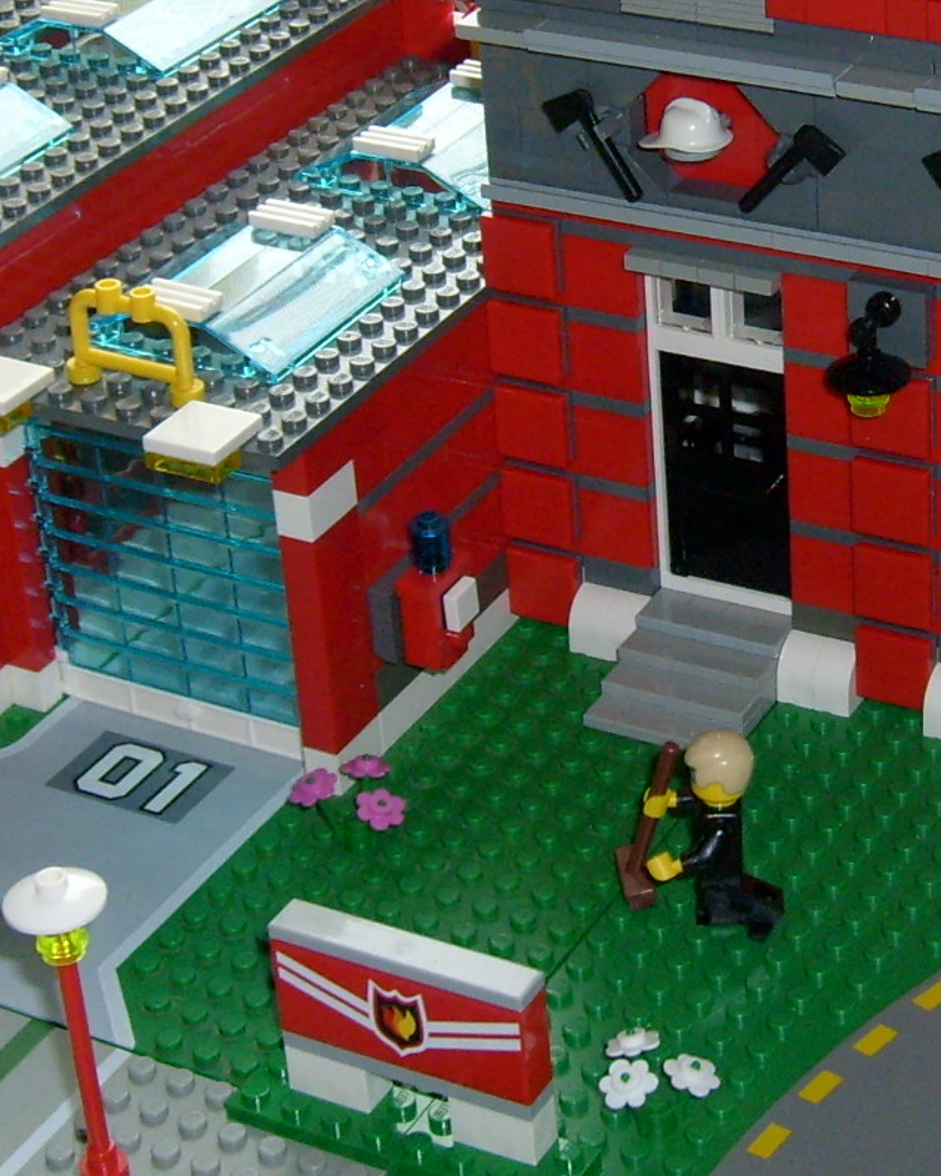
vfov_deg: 21.5
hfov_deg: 17.3
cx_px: 808
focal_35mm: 88
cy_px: 253
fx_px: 3063
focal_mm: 5.8
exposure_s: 1/45
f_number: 2.8
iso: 100
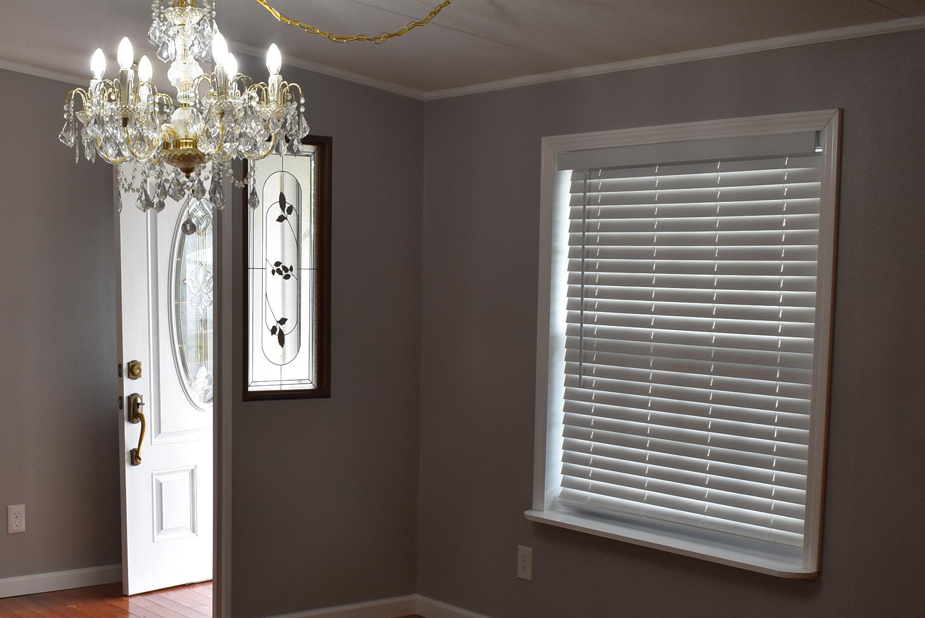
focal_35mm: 51
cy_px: 445
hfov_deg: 38.4
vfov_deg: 26.4
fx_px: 1306
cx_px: 287
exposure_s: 1/80
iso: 400
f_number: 4.5
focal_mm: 21
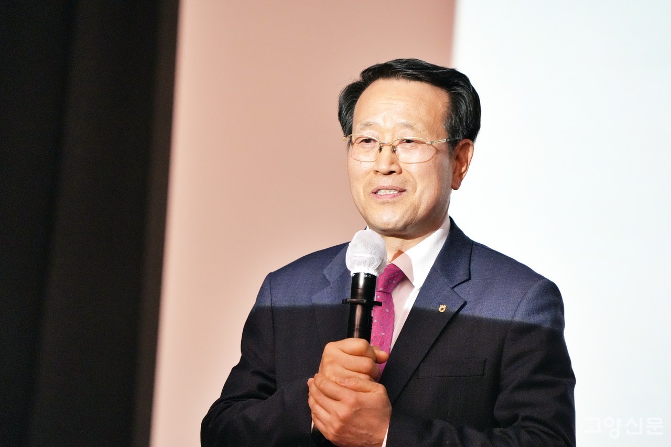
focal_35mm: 481
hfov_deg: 4.3
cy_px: 224
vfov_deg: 2.9
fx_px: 8964
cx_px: 336
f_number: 6.3
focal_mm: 481
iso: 6400
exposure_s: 1/200
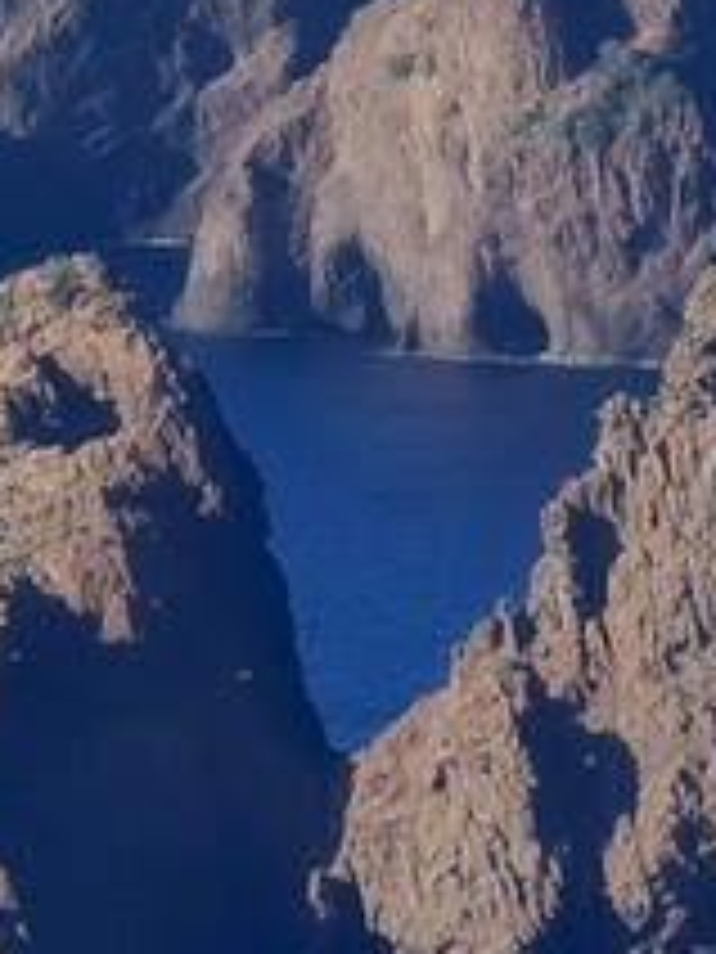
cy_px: -754
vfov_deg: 1.8
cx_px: -1837
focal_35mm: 1126
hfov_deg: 1.3
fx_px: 31054
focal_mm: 155
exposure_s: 1/1000
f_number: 10
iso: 400
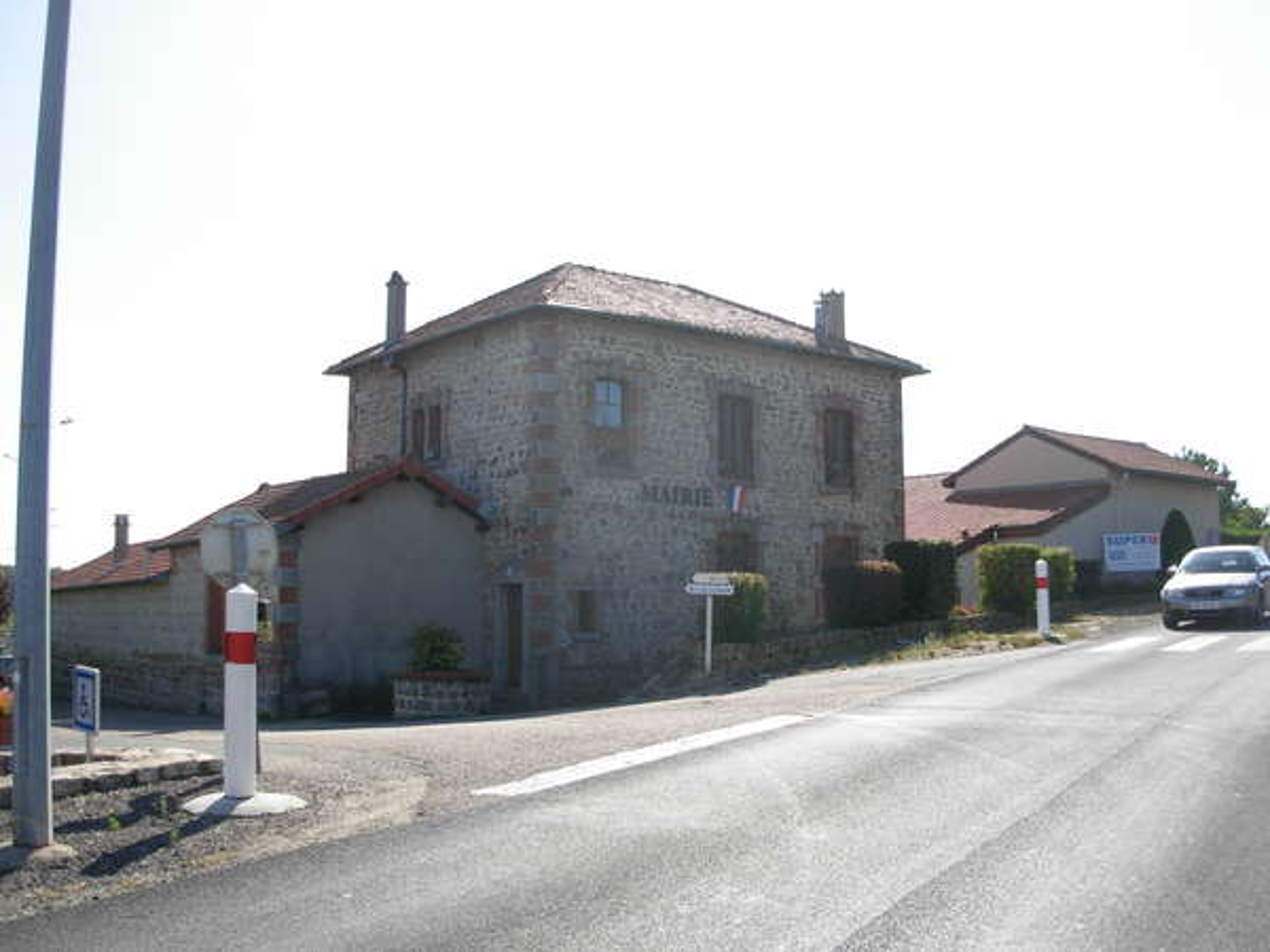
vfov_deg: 37.7
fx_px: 1394
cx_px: 635
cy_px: 476
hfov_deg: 49.0
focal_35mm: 38
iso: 79
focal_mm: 6.3
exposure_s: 1/836
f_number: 2.9
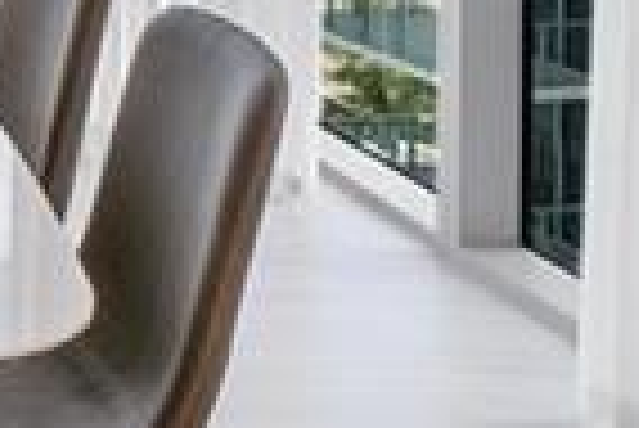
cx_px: -522
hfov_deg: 16.0
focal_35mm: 108
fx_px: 1919
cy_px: -414
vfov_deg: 11.5
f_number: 11
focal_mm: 10
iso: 160
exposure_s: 1/30
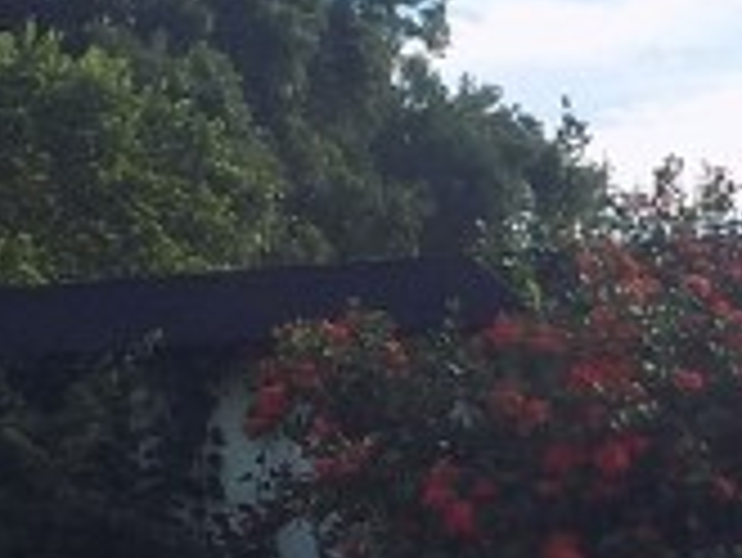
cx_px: 27
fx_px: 3067
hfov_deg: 13.6
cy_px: 468
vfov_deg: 10.3
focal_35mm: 143
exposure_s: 1/500
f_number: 3.1
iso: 80
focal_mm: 4
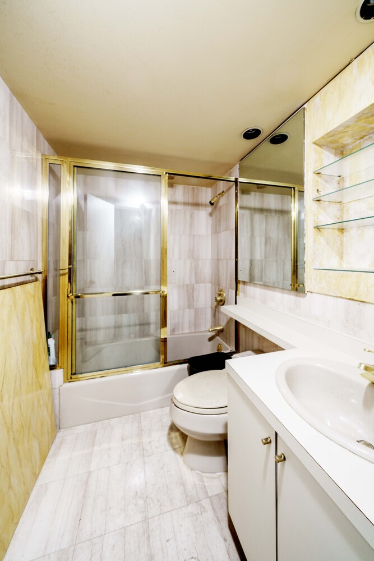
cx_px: 187
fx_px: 187
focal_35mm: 12
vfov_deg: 112.6
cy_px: 280
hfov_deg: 90.0
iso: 320
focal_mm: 12
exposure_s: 1/2
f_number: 8
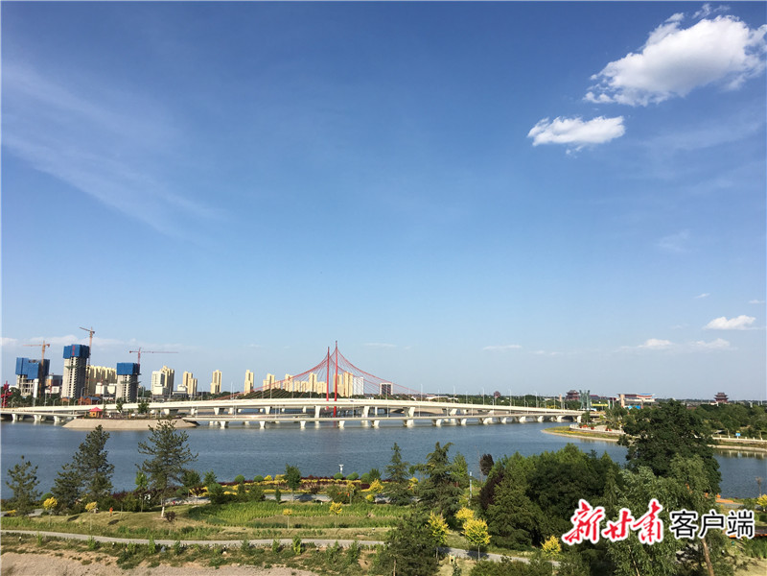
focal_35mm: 29
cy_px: 288
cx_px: 384
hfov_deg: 61.7
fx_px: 643
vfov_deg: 48.2
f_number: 2.2
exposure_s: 1/1748
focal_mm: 4.15
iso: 25
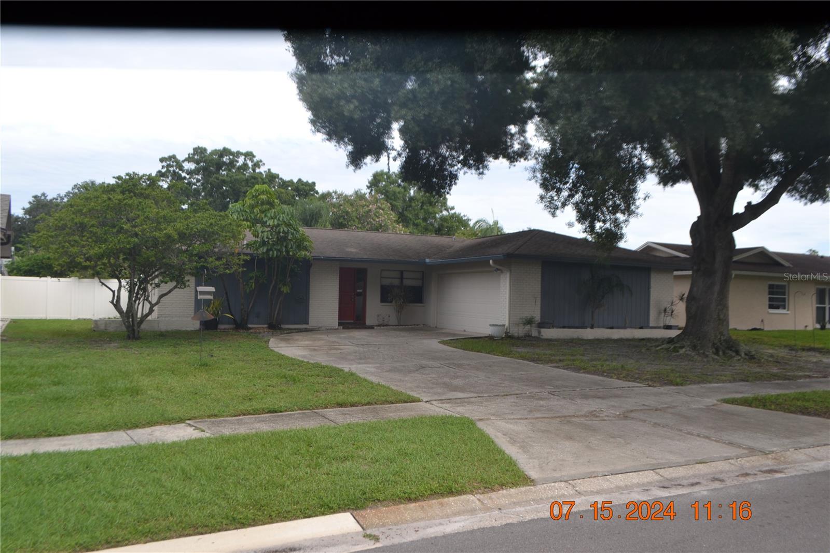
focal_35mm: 27
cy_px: 276
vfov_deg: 47.9
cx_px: 415
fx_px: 622
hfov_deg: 67.4
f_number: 7.1
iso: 100
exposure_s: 1/200
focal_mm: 18
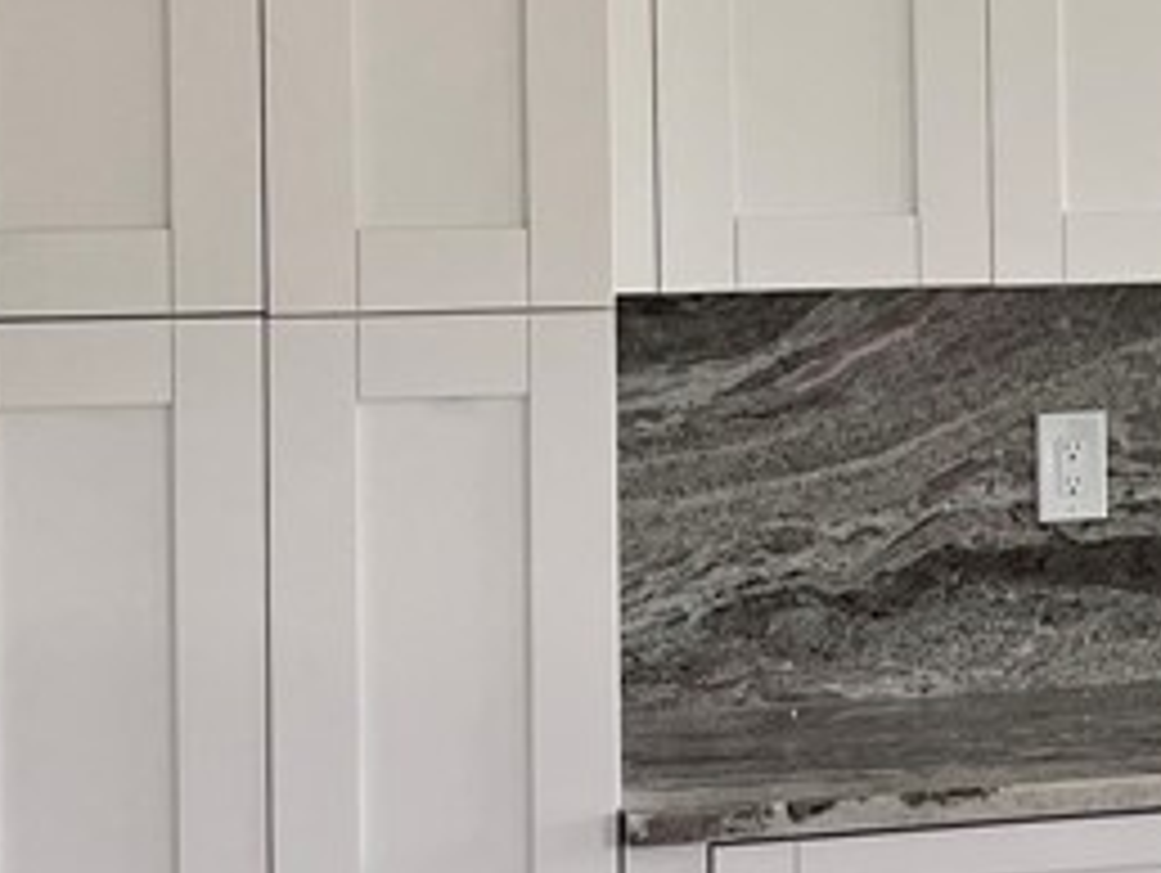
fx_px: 3458
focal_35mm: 103
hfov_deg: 18.1
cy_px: 194
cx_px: 1372
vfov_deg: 14.3
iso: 125
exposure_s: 1/121
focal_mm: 5.7
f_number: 1.5
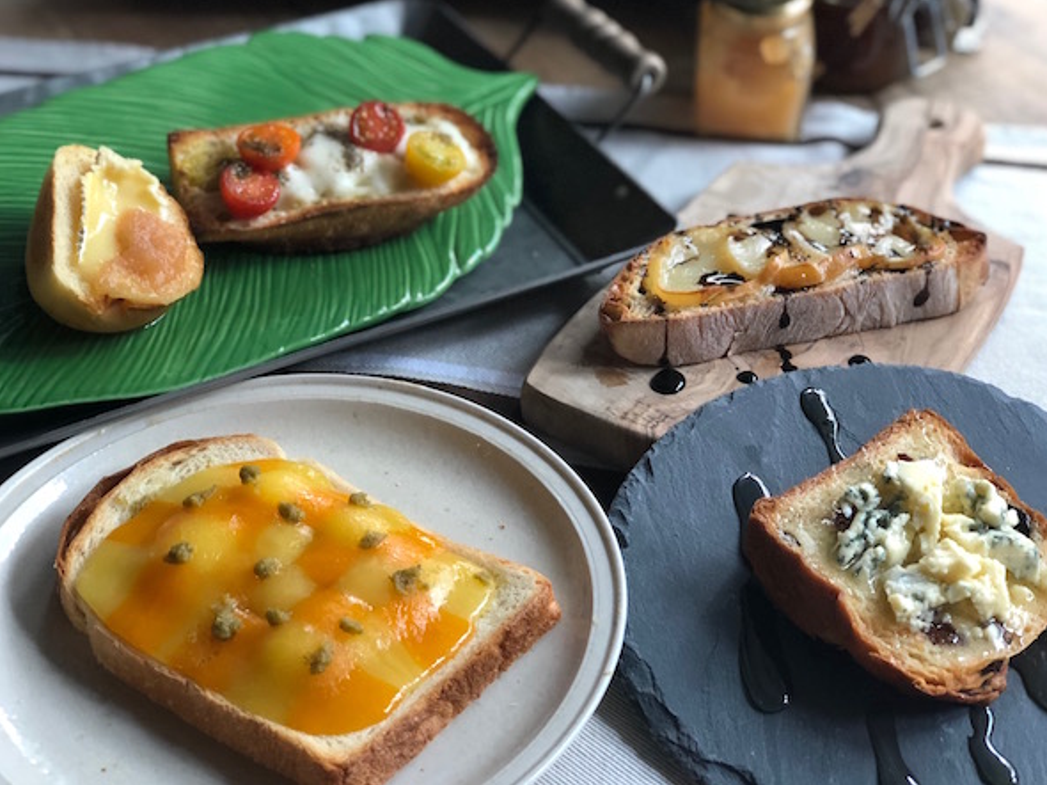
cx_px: 531
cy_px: 389
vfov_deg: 25.2
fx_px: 1754
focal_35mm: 58
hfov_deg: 33.2
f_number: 2.8
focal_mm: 6.6
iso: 320
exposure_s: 1/50
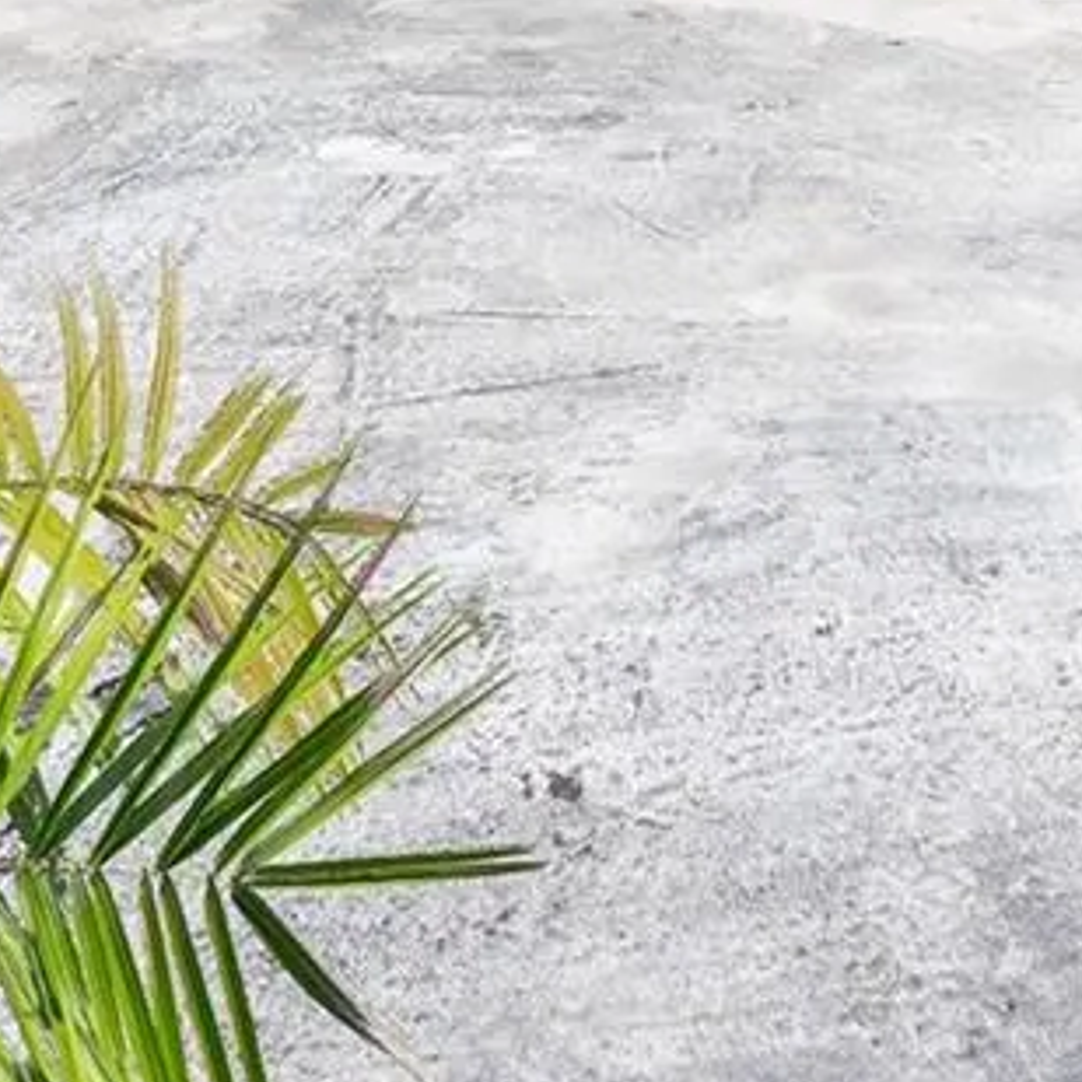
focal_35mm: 66
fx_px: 2334
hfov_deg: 25.5
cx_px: 900
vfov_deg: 20.3
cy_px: -749
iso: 100
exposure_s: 1/640
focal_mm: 10
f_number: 7.1
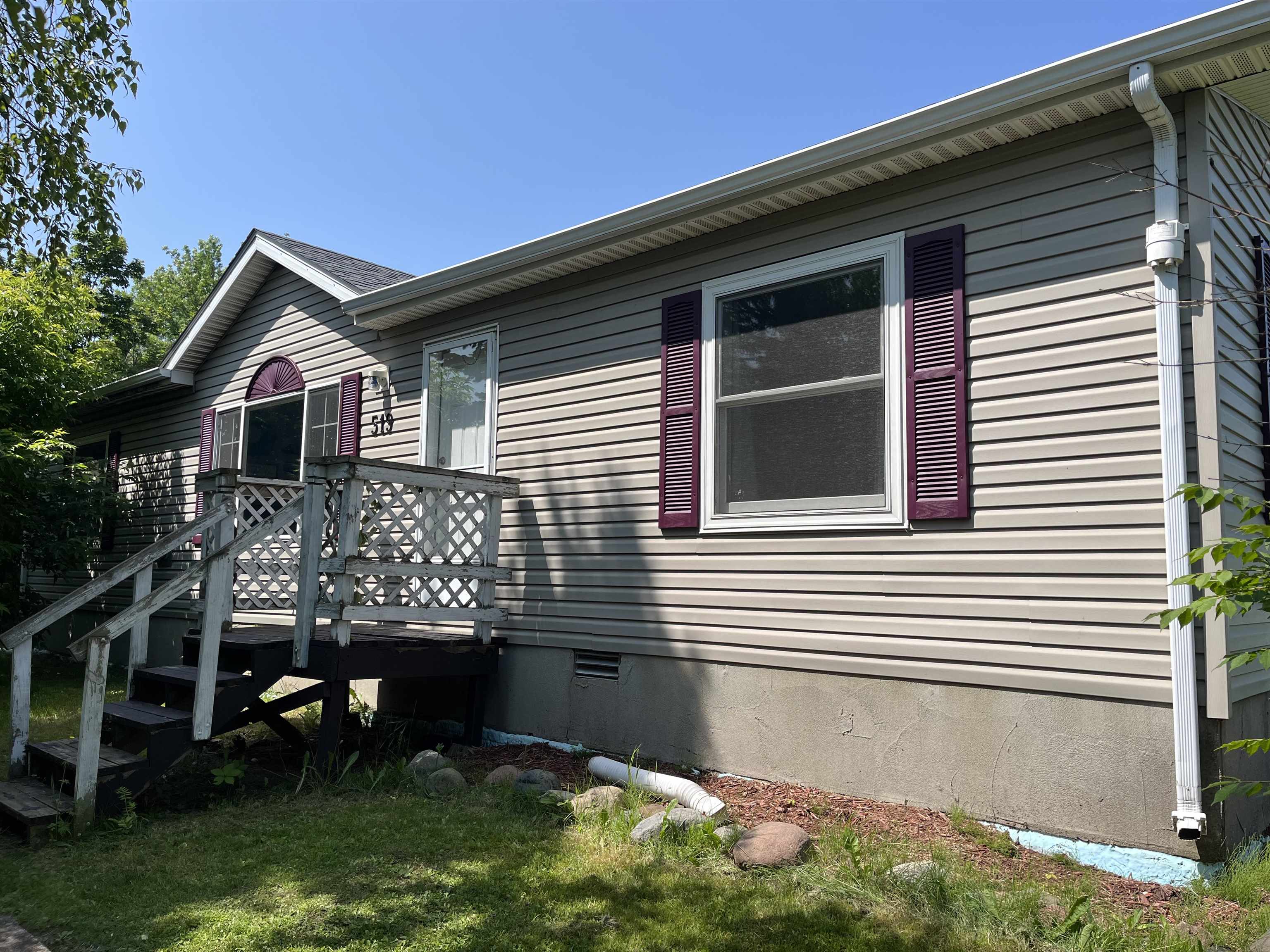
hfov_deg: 67.3
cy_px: 476
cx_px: 635
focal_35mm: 26
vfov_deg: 53.1
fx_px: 954
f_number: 1.6
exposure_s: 1/3049
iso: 50
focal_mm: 5.1
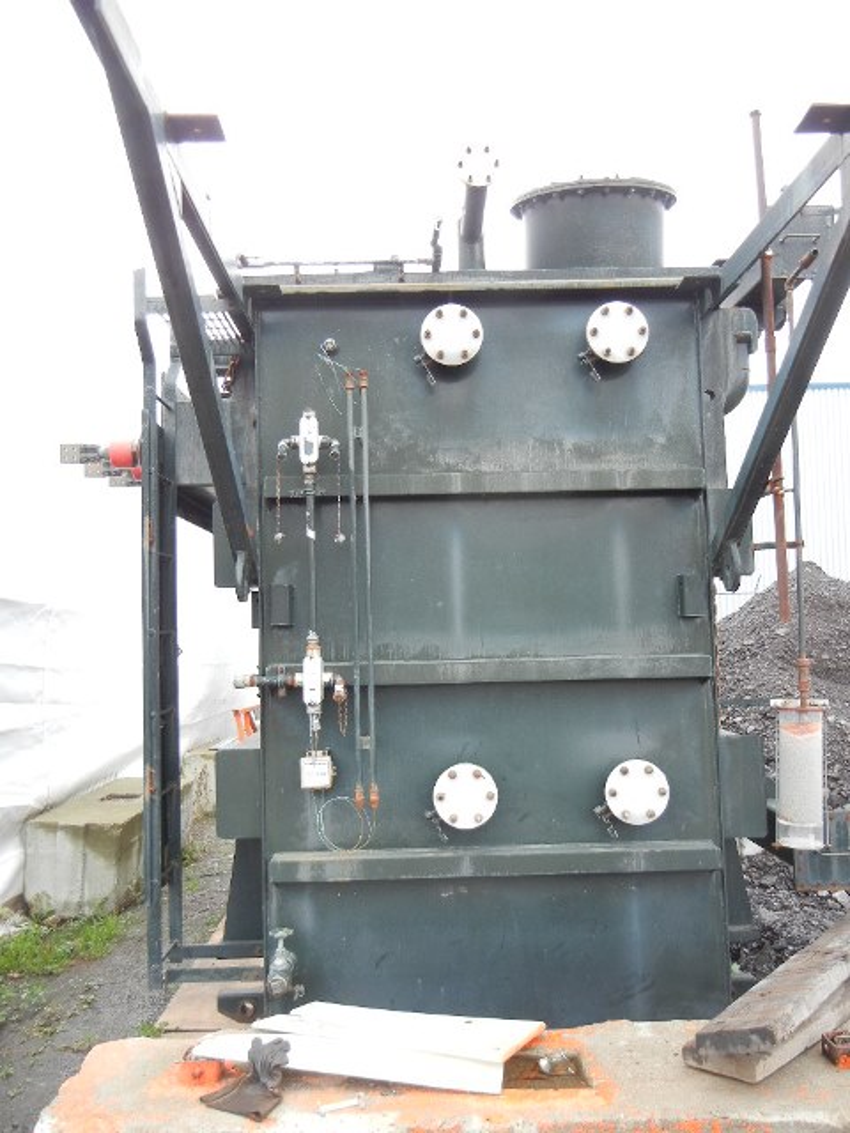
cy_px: 566
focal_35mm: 30
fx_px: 982
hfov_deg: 46.8
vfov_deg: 60.0
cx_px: 425
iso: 160
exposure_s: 1/41.2
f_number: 3.5
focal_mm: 5.4
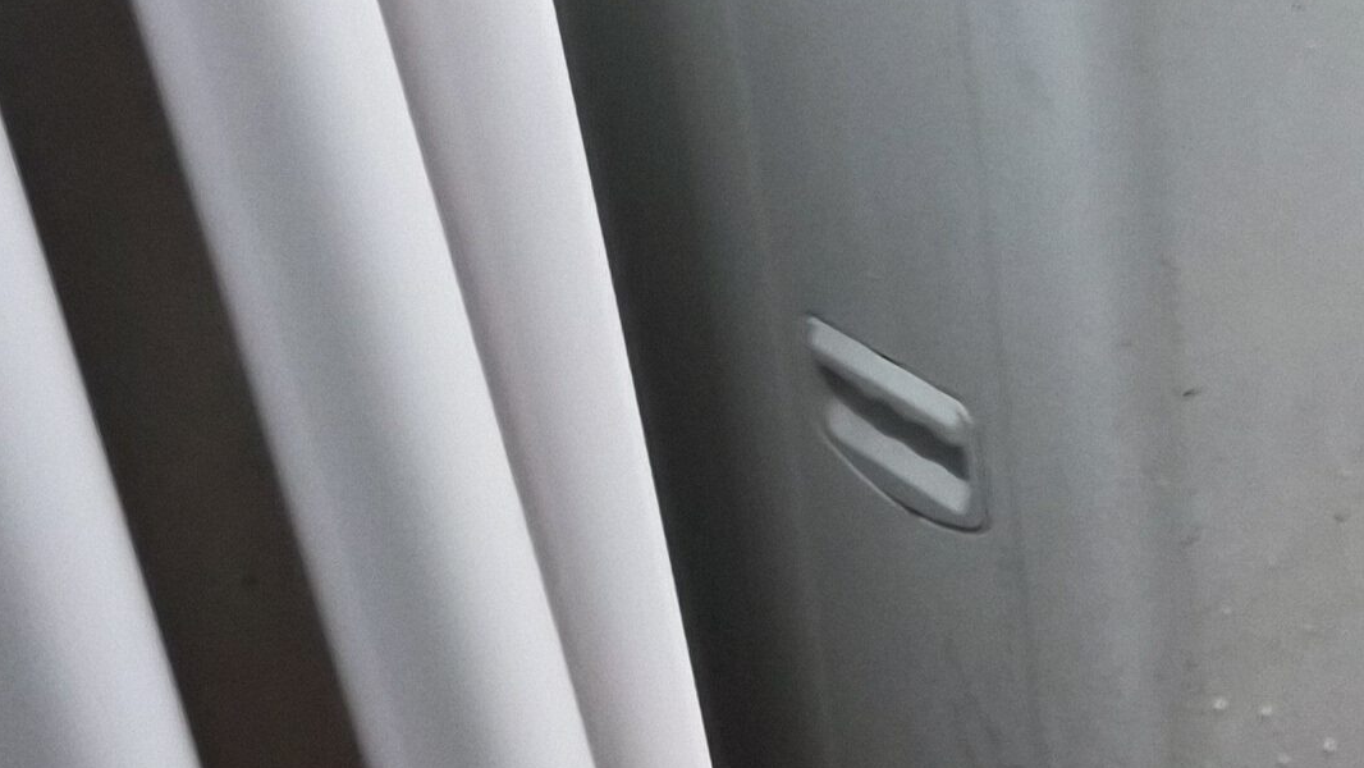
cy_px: -532
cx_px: 1693
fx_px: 3400
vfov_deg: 12.0
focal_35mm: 94
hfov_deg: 20.9
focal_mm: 5.4
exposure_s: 1/120
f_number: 1.8
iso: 320
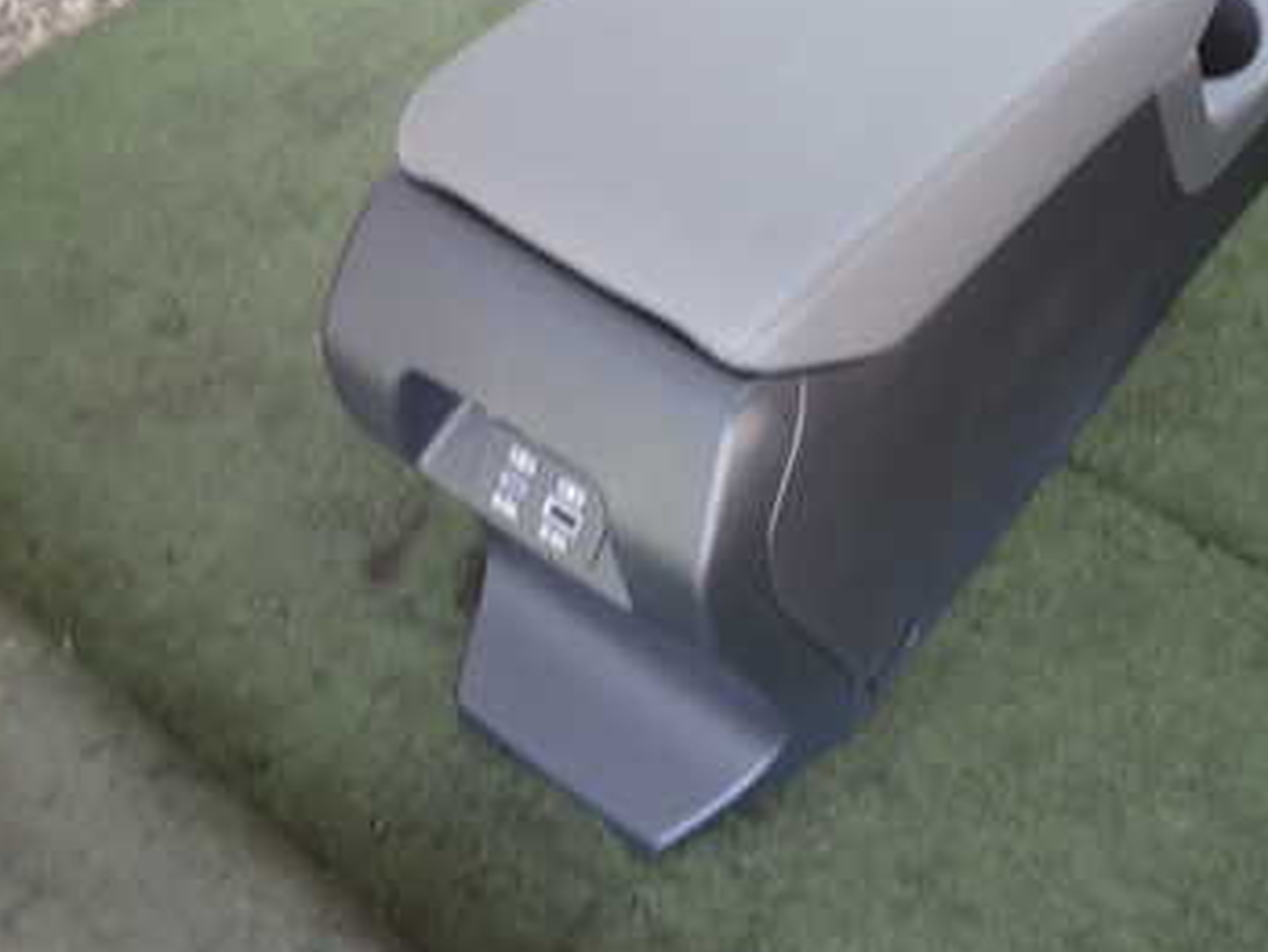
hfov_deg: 41.5
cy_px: 185
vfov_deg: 32.7
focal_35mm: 43
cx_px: 1054
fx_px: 1576
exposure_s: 1/40
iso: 200
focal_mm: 4.5
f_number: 2
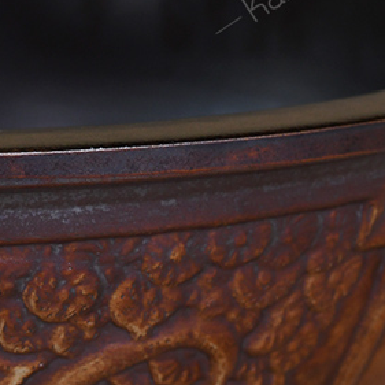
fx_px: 1309
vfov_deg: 16.6
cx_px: 147
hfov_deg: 16.7
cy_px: 83
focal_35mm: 104
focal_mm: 29
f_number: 6.3
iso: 640
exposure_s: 1/40
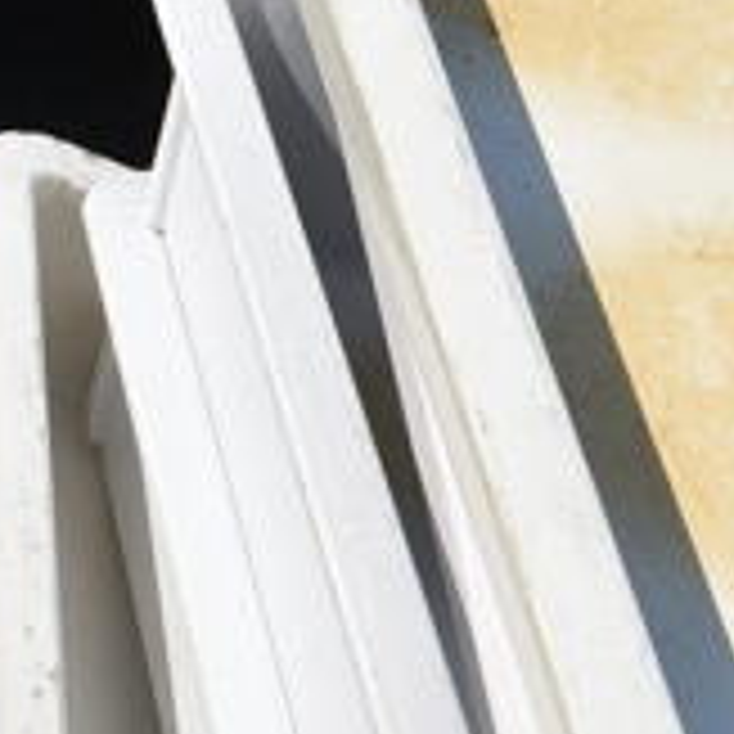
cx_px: 1103
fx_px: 3095
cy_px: 1096
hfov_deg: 12.8
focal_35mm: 129
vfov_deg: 12.8
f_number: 9
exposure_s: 1/320
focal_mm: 18
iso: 100
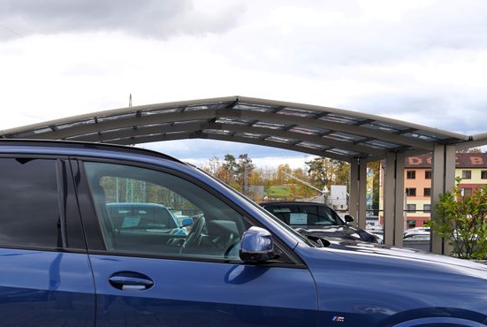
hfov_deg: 37.3
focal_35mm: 52
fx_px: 705
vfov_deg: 25.9
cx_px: 132
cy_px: 227
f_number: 5.6
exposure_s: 1/125
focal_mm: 28
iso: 100
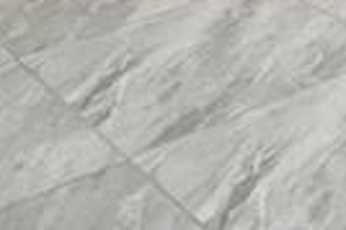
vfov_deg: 9.2
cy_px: -481
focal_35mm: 115
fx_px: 1104
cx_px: 684
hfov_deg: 14.8
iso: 800
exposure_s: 1/80
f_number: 4.5
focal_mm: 10
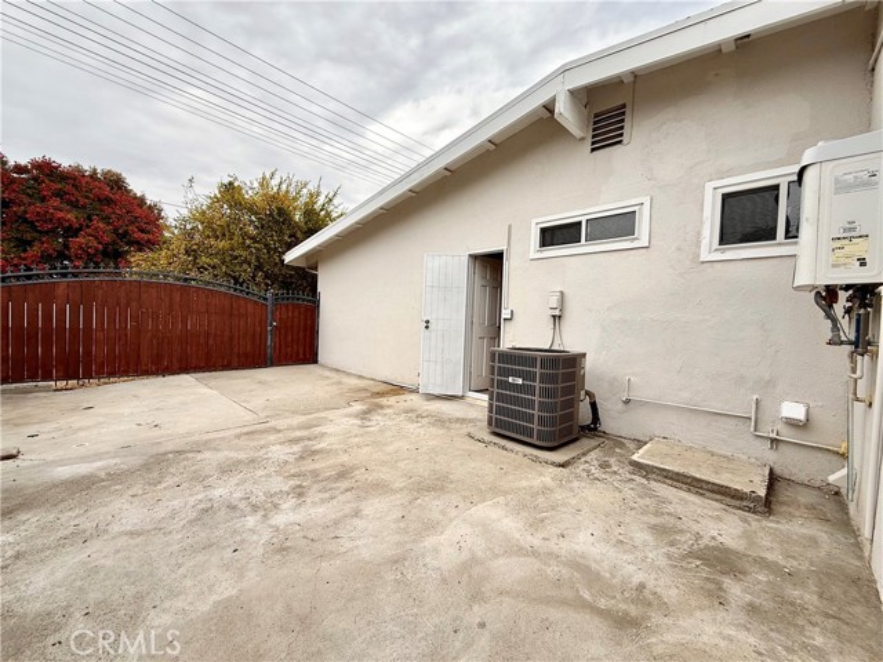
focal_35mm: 14
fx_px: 357
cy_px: 331
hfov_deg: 102.1
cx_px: 442
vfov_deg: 85.7
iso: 50
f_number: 2.2
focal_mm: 2.22
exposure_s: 1/901
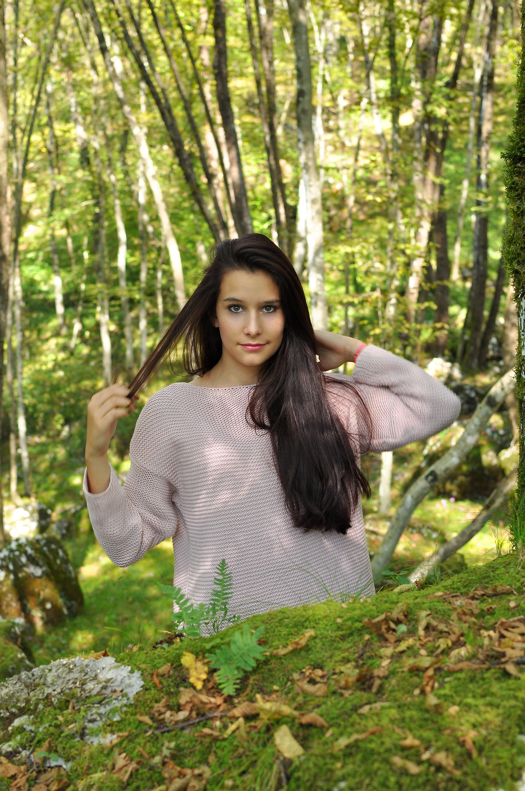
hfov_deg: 25.7
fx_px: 1151
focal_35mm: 52
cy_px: 396
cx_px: 262
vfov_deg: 37.9
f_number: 4.5
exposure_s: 1/160
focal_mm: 35
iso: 400
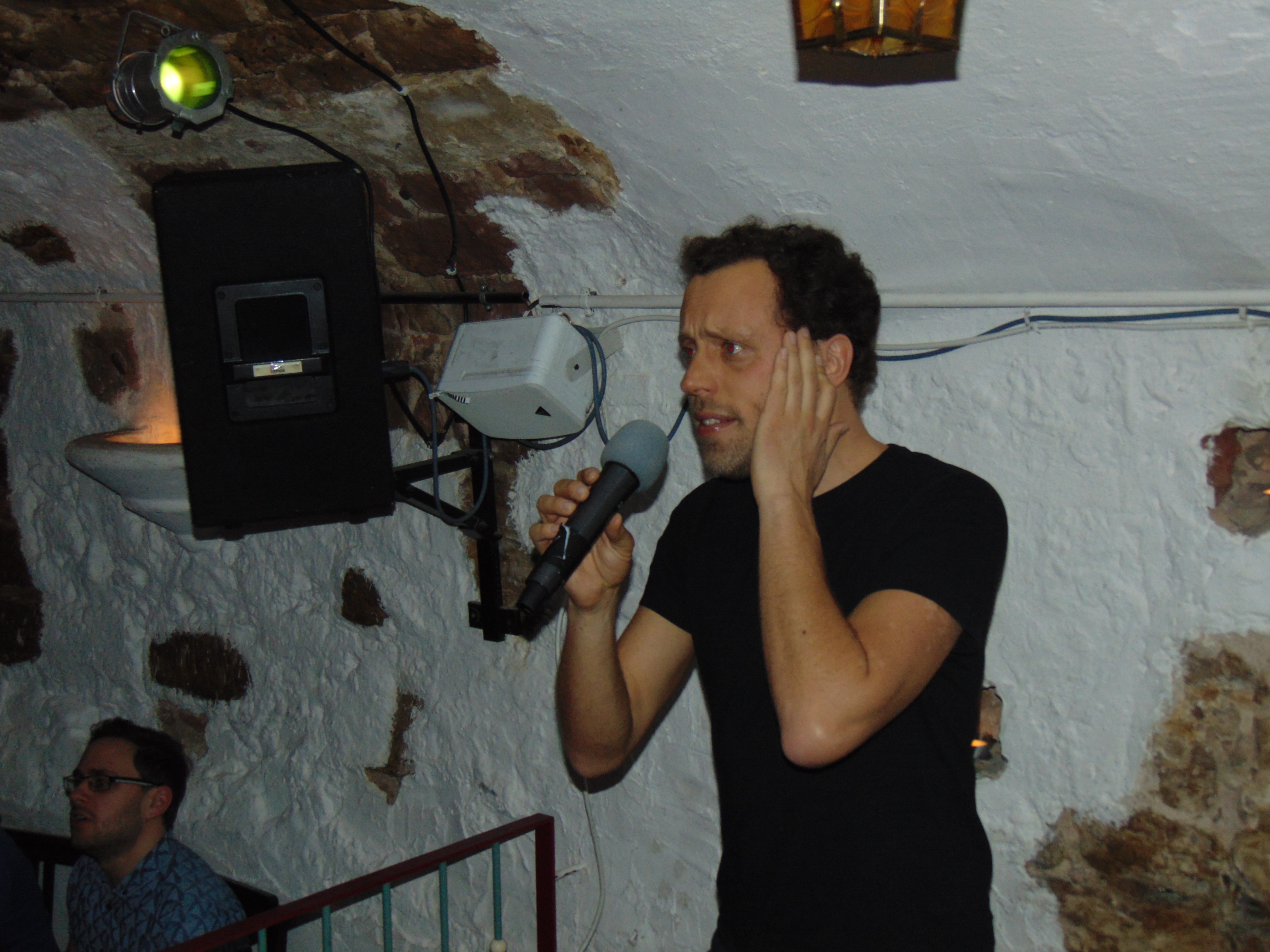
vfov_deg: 29.1
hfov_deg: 38.2
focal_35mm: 50
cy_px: 476
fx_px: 1834
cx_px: 635
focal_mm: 9
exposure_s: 1/60
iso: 200
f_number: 3.5
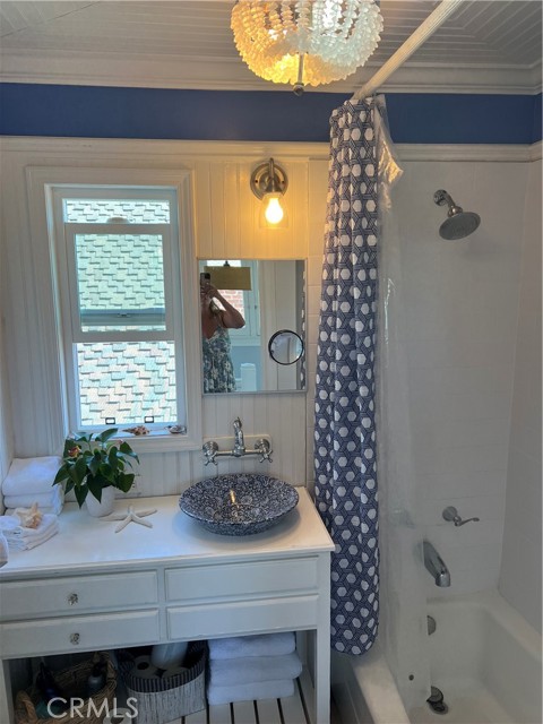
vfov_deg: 67.3
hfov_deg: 53.1
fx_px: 544
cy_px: 362
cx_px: 272
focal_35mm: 26
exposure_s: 1/120
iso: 50
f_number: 1.5
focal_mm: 5.7
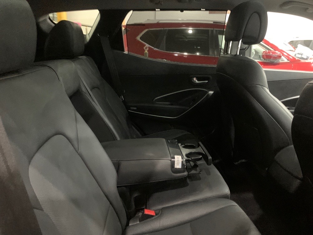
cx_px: 156
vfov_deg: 53.1
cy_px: 118
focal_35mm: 26
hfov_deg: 67.3
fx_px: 235
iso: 800
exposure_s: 1/15
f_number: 1.8
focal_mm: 4.25
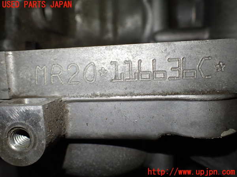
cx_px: 118
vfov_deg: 46.8
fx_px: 205
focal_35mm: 30
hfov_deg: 60.0
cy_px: 88
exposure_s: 1/125
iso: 250
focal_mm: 5.4
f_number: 2.3
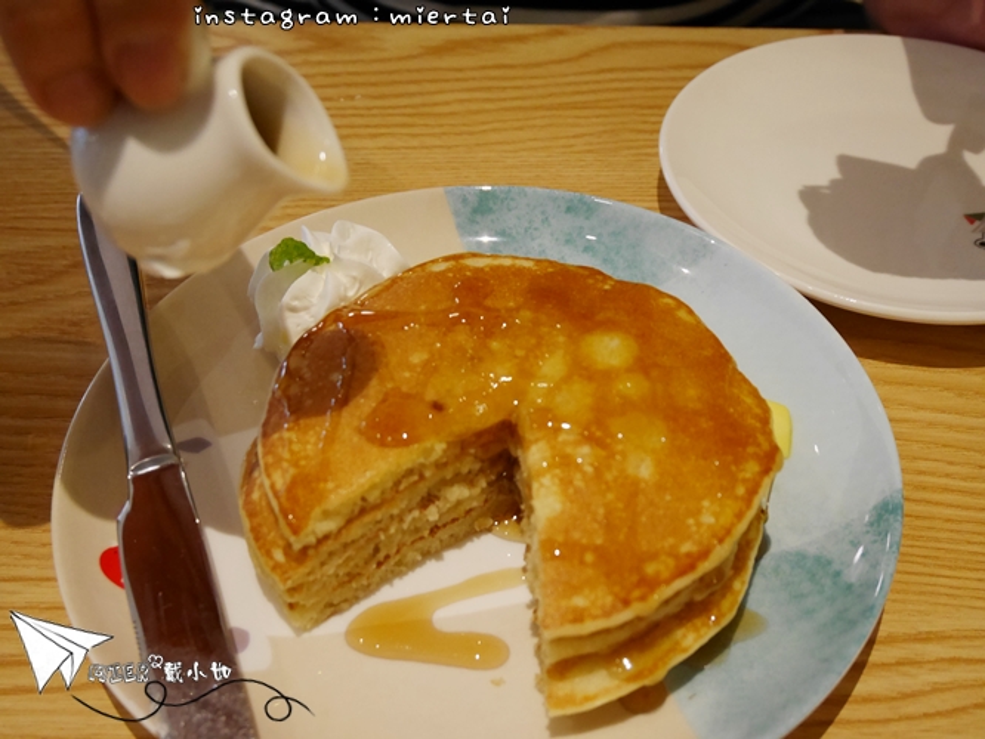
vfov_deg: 34.4
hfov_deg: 44.8
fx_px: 1196
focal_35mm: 42
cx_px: 492
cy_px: 370
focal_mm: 21
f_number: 4.7
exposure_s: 1/60
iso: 1600
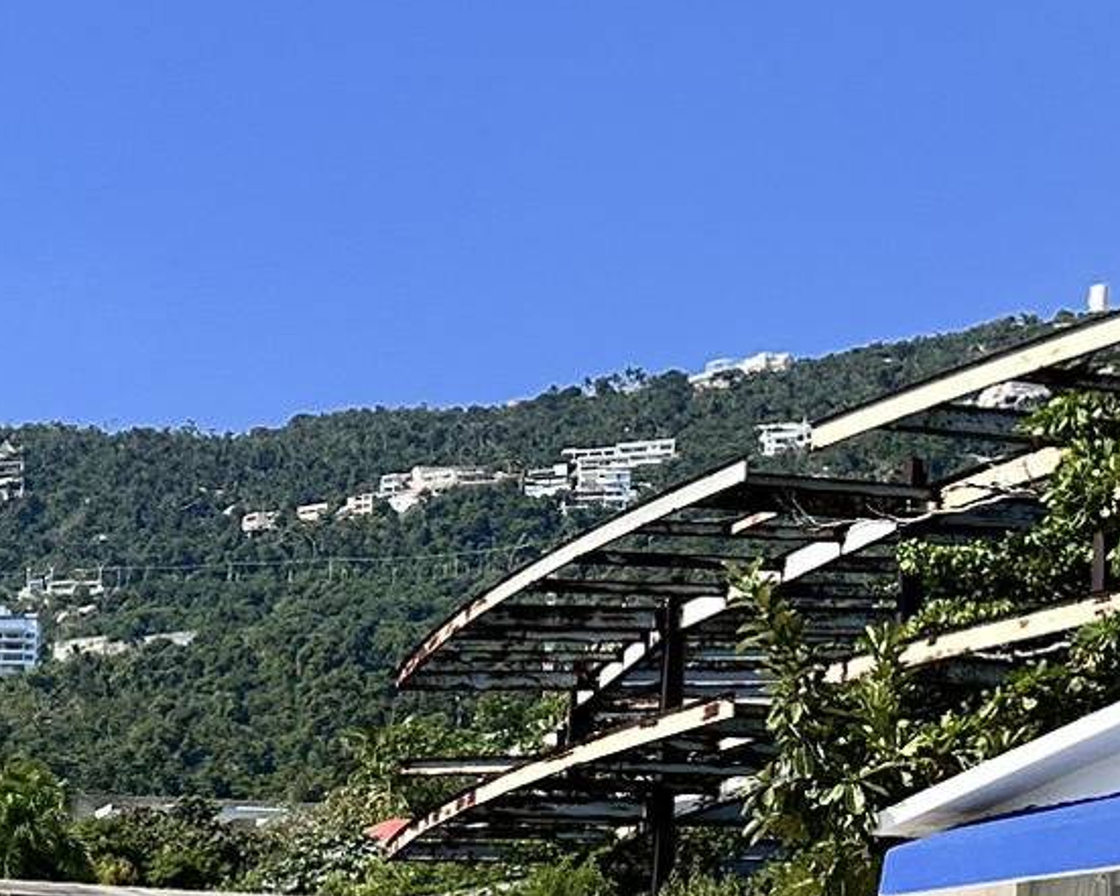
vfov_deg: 16.3
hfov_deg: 18.6
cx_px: -695
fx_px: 2884
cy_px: 1294
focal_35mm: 87
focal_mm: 6.86
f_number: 1.78
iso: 80
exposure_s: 1/7576
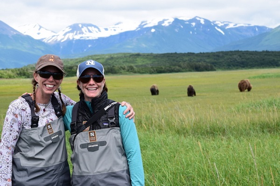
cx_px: 140
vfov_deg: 13.4
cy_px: 93
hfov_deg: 20.0
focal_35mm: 102
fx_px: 793
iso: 400
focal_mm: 68
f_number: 11
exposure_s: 1/500
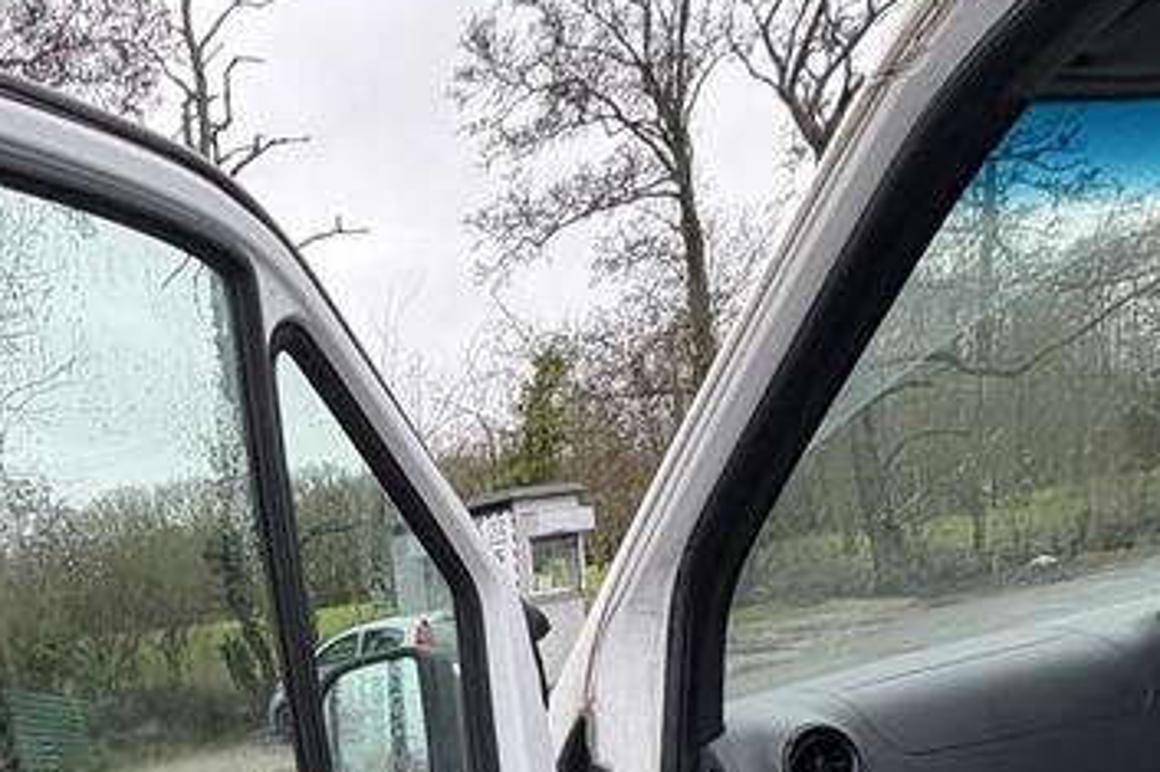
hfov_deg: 47.3
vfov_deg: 30.9
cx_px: 141
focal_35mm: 37
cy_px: 900
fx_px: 1192
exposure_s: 1/99
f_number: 2.2
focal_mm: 2.22
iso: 80
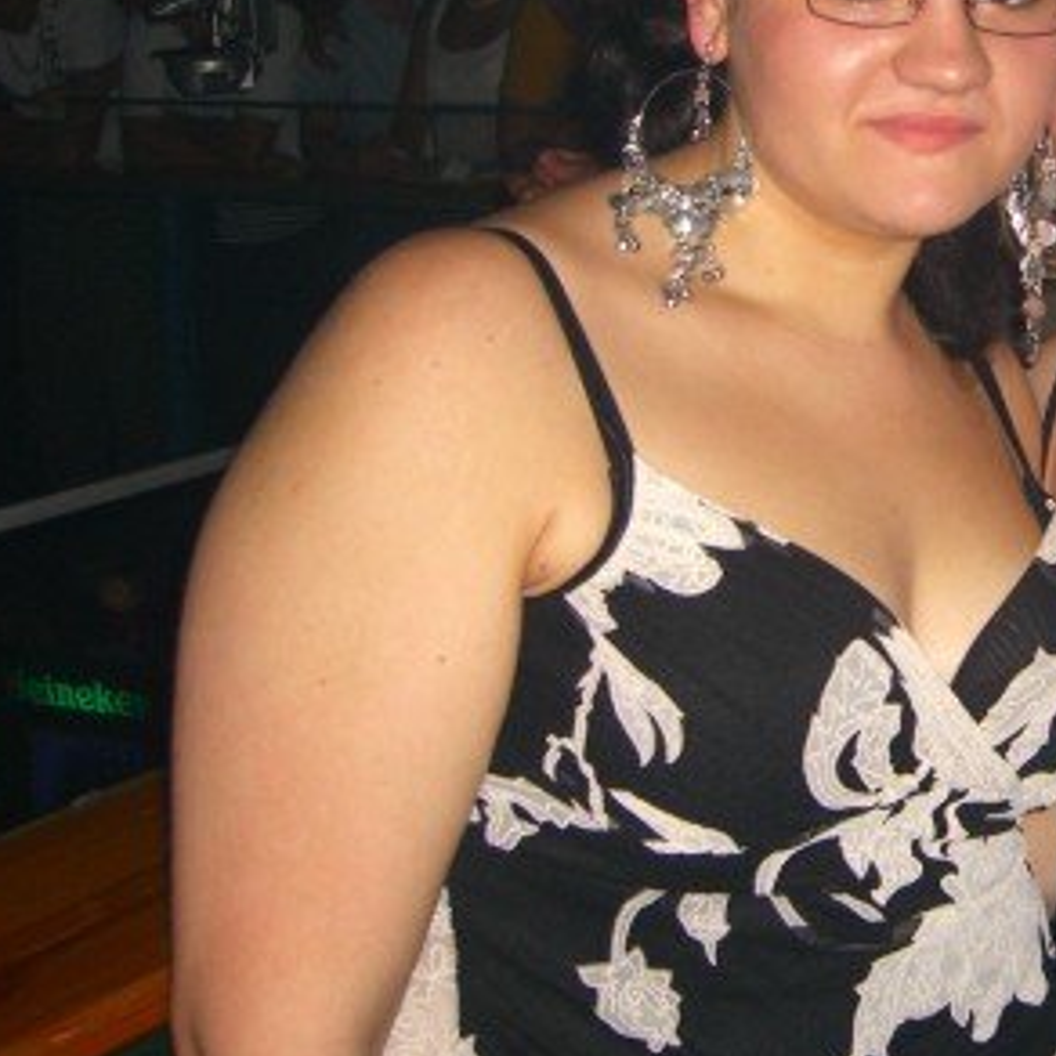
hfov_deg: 24.0
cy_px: 264
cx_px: 1034
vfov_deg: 24.7
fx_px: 2381
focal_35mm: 69
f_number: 2.8
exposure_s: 1/60
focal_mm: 7.9
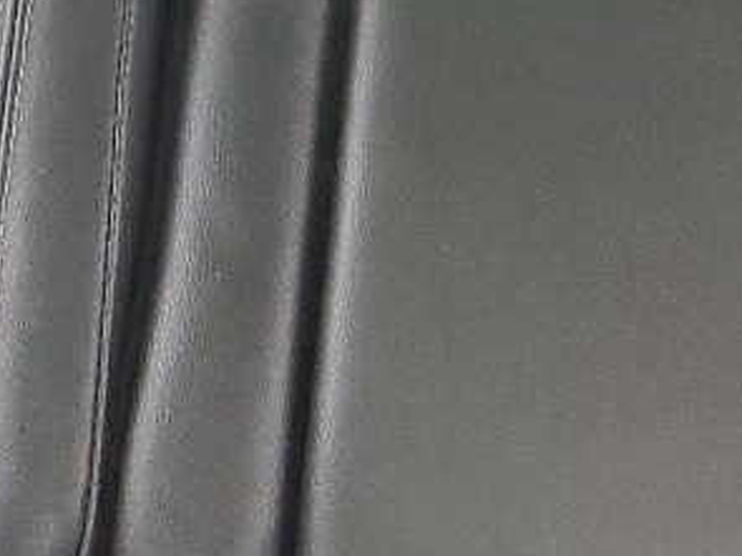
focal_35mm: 141
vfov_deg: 10.4
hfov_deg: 13.8
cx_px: 697
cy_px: 564
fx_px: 3021
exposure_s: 1/40
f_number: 1.5
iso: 315
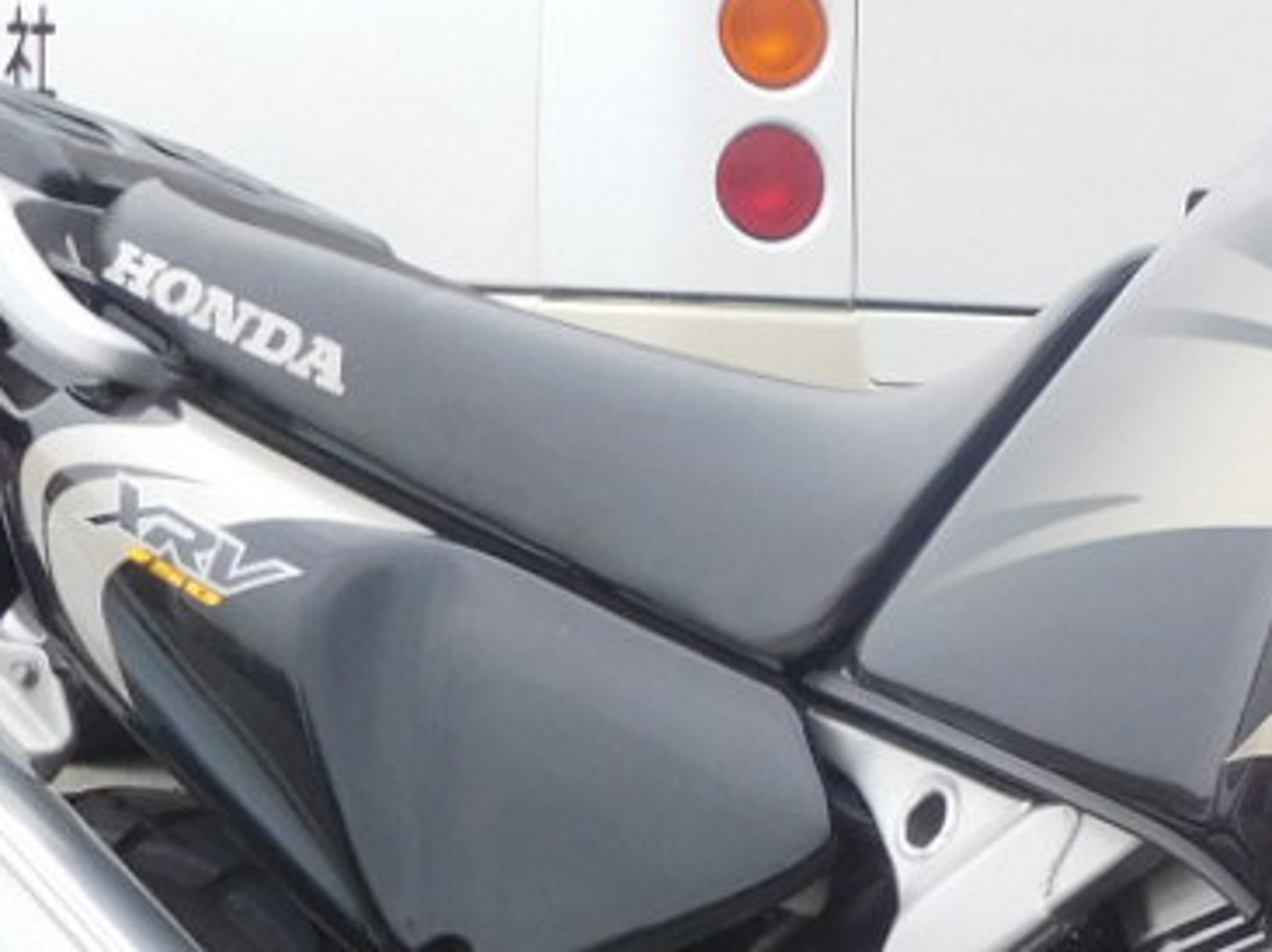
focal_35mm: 140
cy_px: 785
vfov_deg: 10.5
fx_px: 5141
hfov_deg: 13.6
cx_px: 1675
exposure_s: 1/160
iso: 125
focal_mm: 5.7
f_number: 3.6
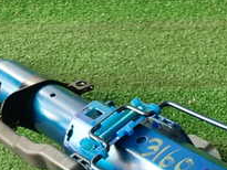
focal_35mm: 73
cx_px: 194
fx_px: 479
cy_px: 216
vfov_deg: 18.8
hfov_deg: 26.0
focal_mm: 4.5
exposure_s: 1/60
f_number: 2
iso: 200
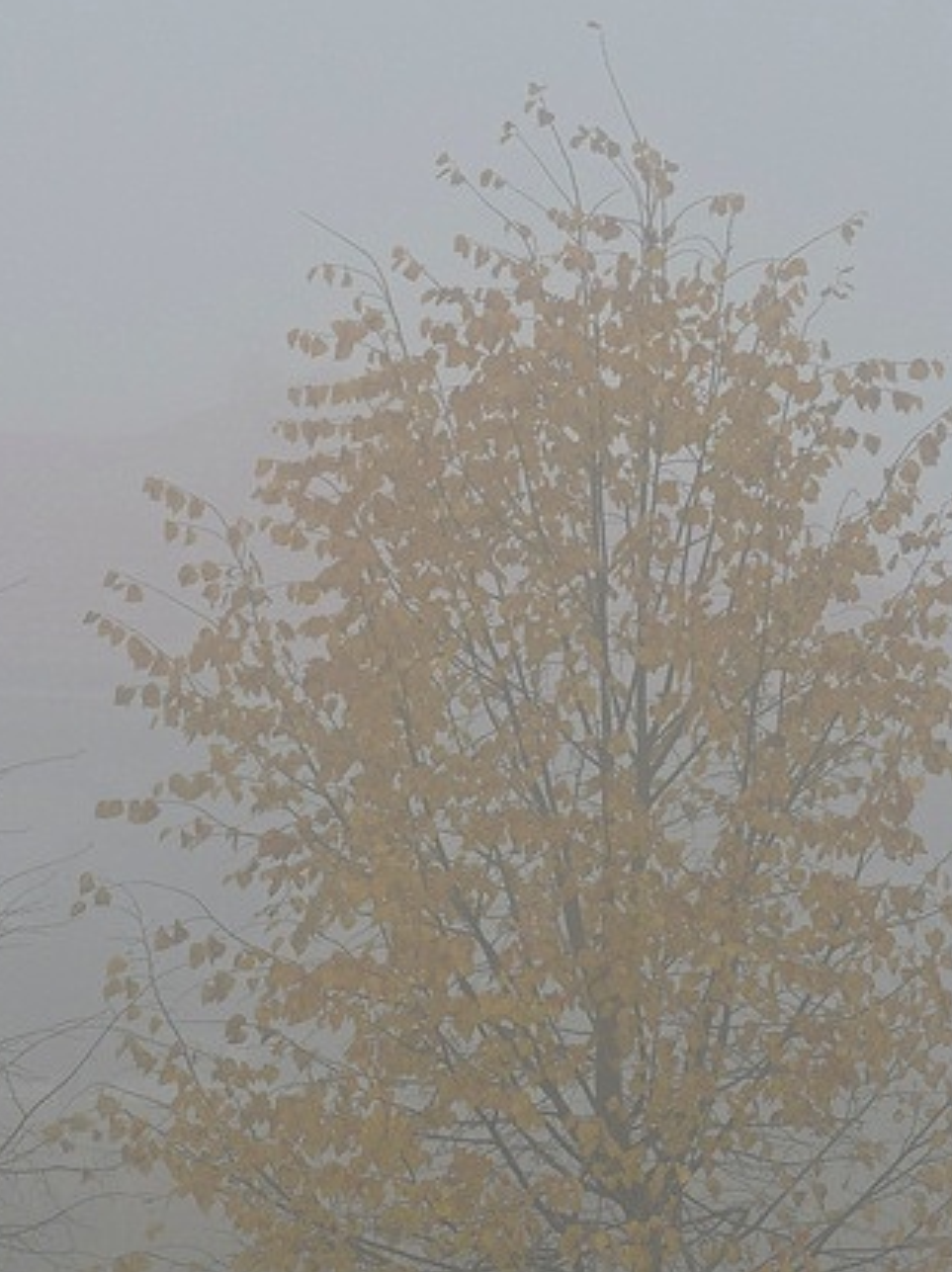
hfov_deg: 5.9
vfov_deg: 7.9
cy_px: 729
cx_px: 466
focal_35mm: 252
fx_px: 9254
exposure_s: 1/60
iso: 100
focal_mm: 24.2
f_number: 5
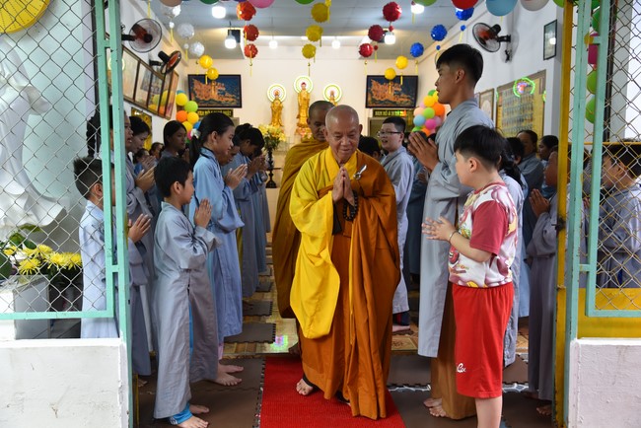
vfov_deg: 38.9
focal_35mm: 34
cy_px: 214
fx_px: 606
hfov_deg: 55.8
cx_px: 320
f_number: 4.5
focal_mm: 34
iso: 400
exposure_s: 1/80
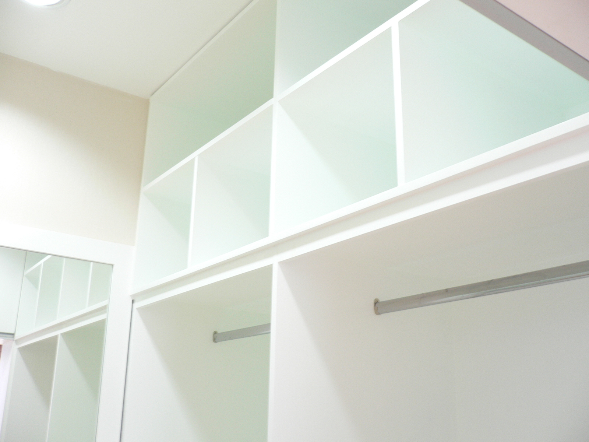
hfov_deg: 52.6
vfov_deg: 40.7
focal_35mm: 35
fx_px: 596
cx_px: 294
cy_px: 221
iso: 100
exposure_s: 1/8
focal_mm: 5.8
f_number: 2.8
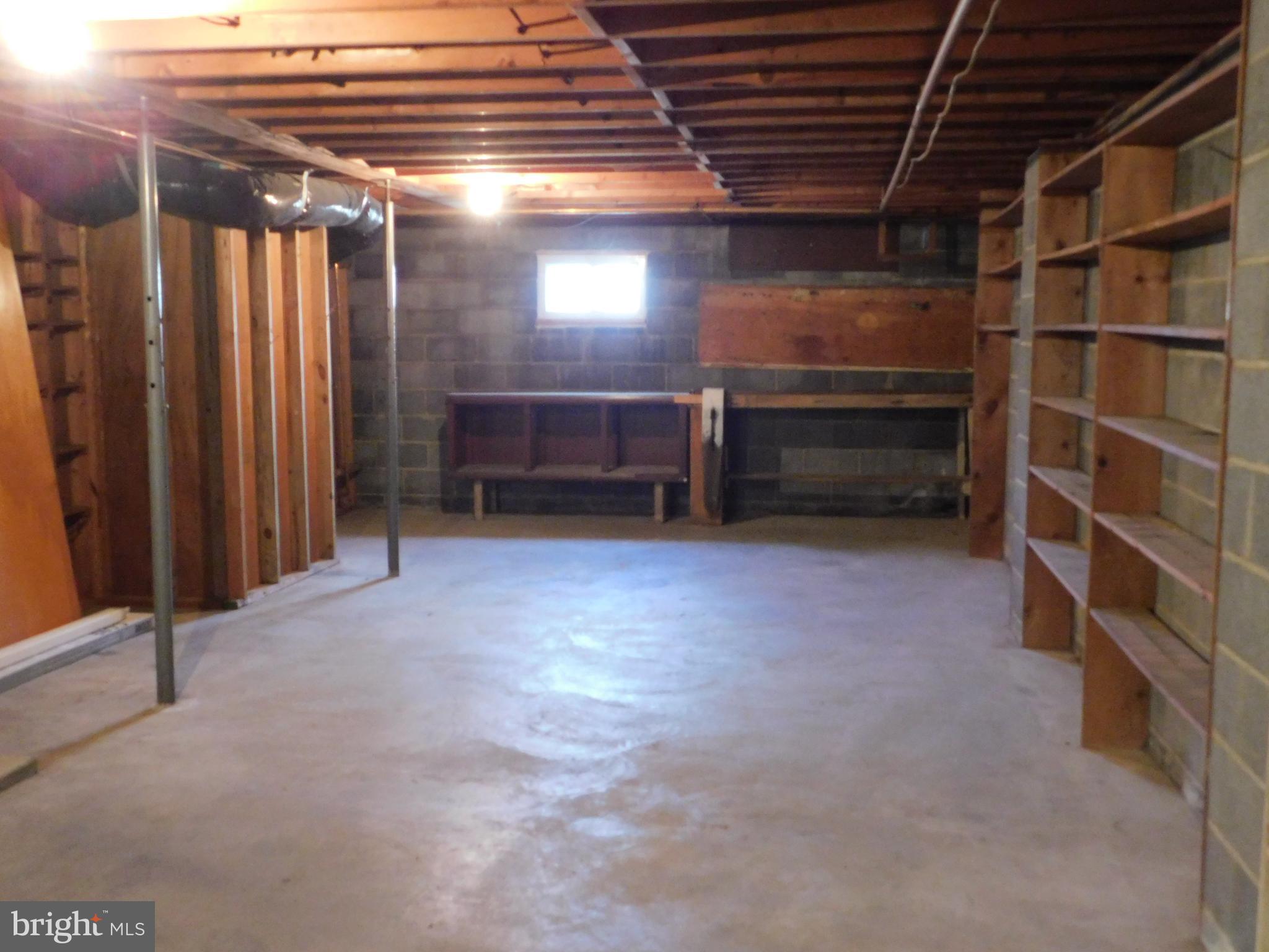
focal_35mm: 36
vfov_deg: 39.7
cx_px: 634
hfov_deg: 51.4
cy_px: 476
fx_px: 1320
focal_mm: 6.3
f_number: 3.5
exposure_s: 1/8
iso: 800
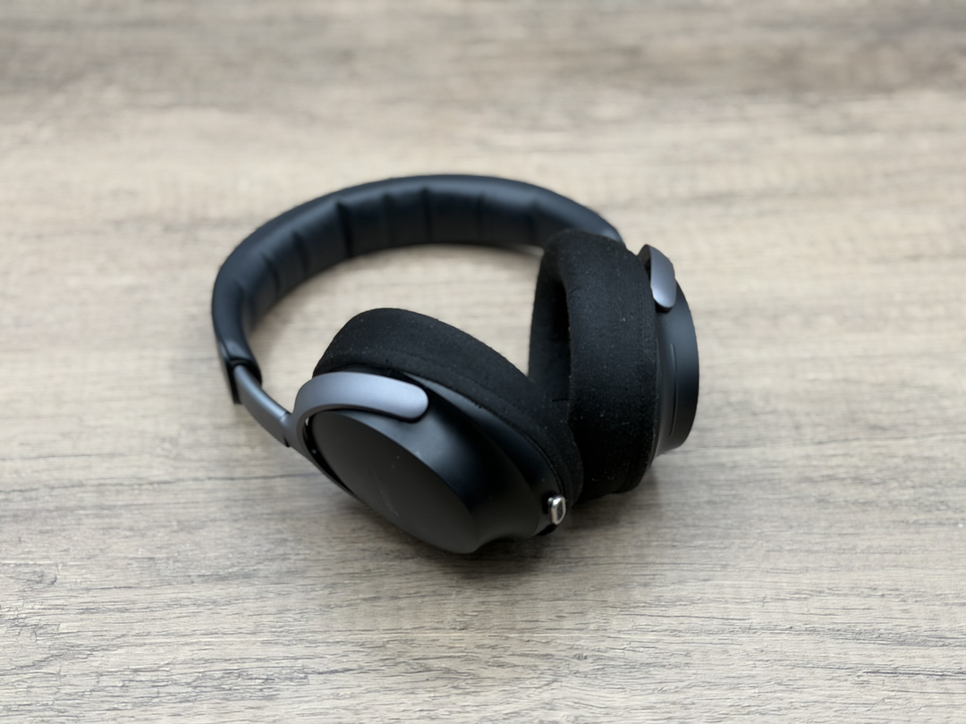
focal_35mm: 48
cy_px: 362
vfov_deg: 30.3
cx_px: 483
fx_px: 1339
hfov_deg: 39.7
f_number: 1.78
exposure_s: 1/458
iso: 64
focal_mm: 6.76
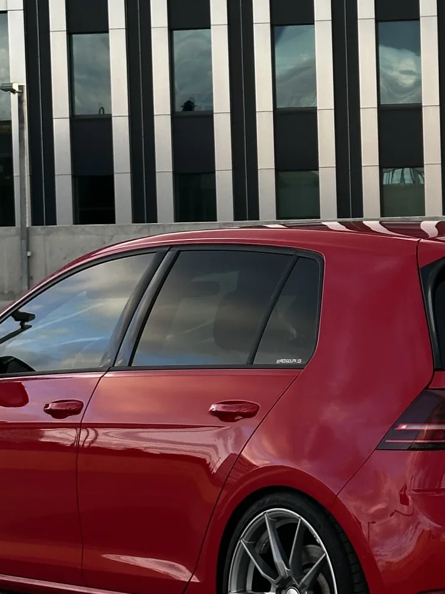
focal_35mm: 126
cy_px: 219
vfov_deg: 15.6
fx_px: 2160
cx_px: 297
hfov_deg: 11.7
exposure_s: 1/337
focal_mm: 6.86
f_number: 1.78
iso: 64
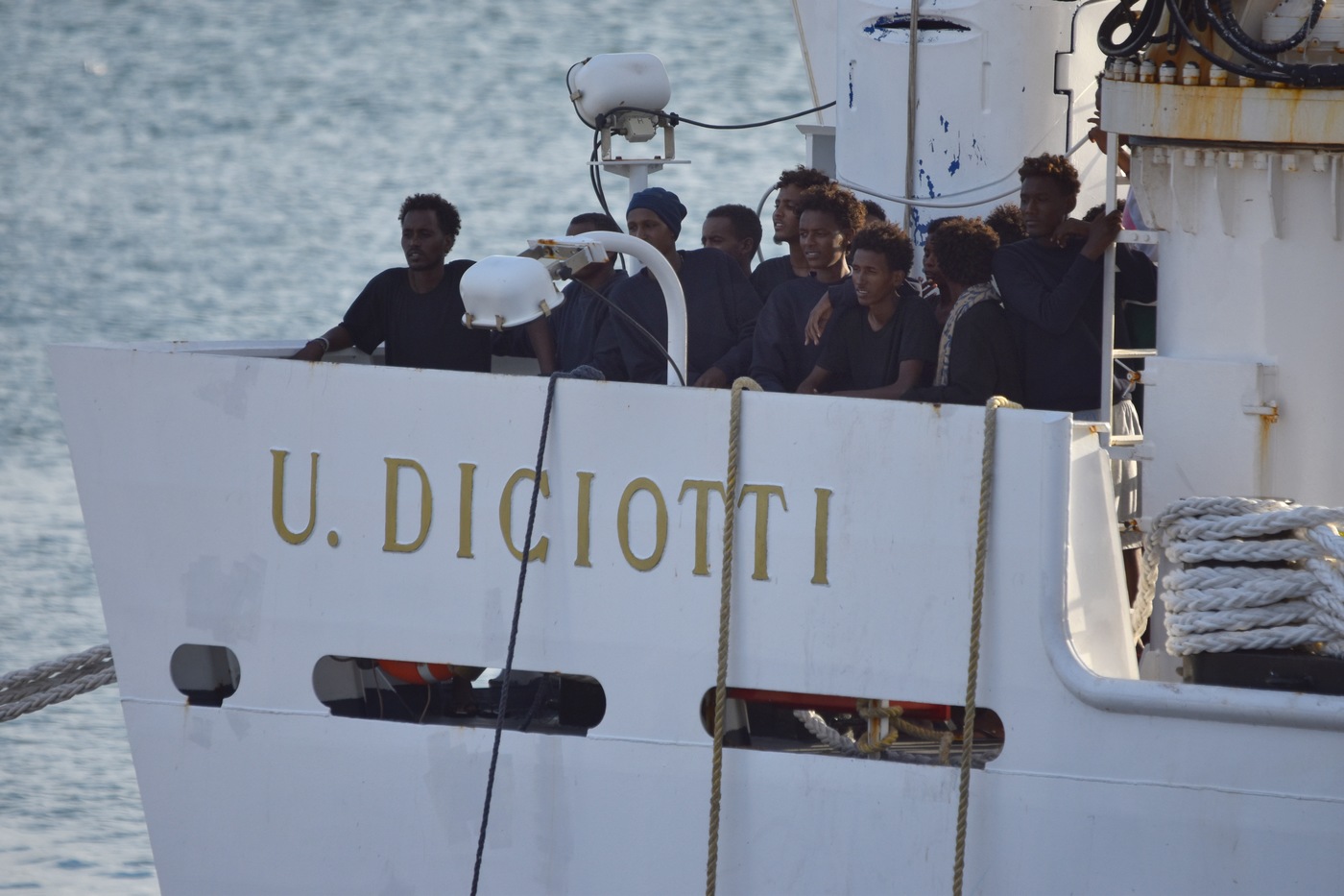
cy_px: 448
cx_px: 672
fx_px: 22396
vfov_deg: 2.3
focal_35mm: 600
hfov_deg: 3.4
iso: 360
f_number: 5.6
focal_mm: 400
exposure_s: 1/2000
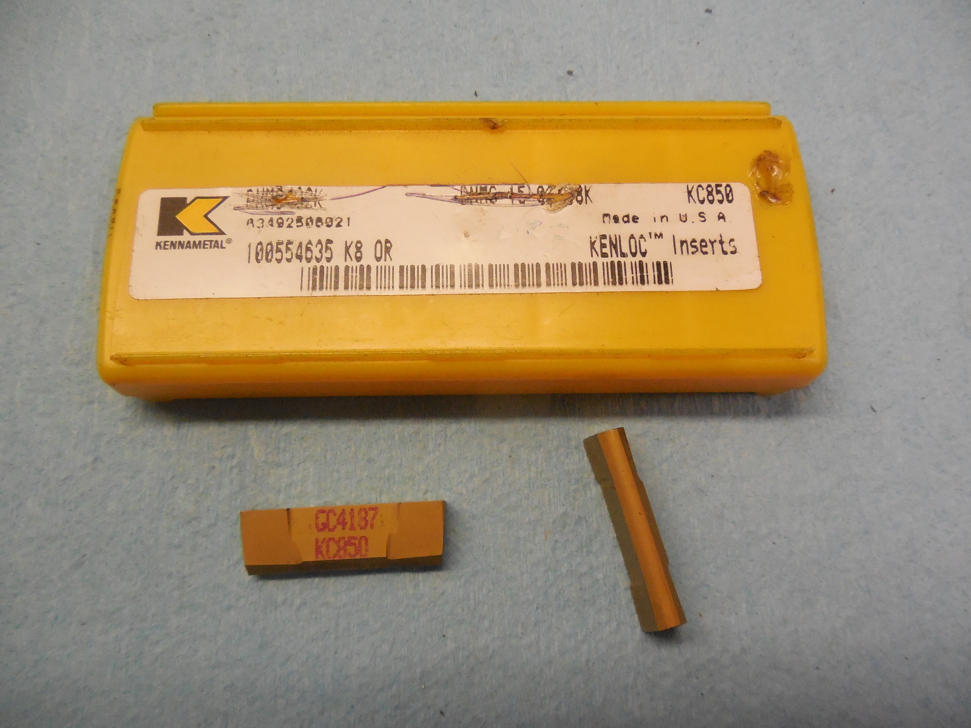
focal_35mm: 25
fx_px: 701
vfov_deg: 54.9
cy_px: 364
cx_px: 486
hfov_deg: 69.4
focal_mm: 4.5
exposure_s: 1/160
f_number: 3.3
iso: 800
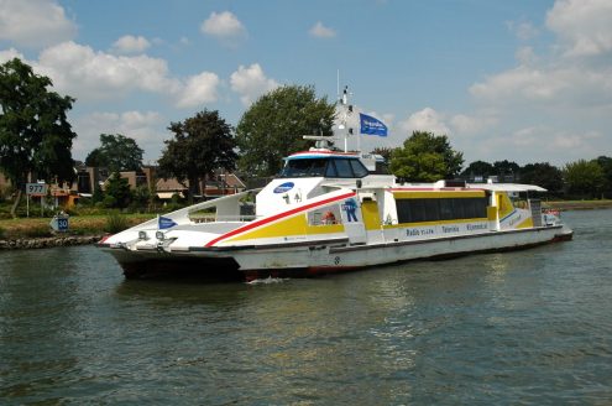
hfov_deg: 42.4
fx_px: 789
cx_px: 306
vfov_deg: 28.8
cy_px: 203
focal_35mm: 46
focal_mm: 31
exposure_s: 1/400
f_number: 11
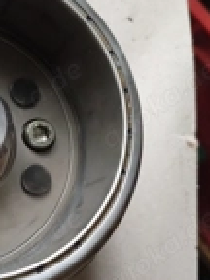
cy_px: 134
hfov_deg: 21.4
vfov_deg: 30.3
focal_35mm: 64
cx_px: -39
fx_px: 518
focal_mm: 6.19
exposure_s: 1/100
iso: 1461
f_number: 1.65
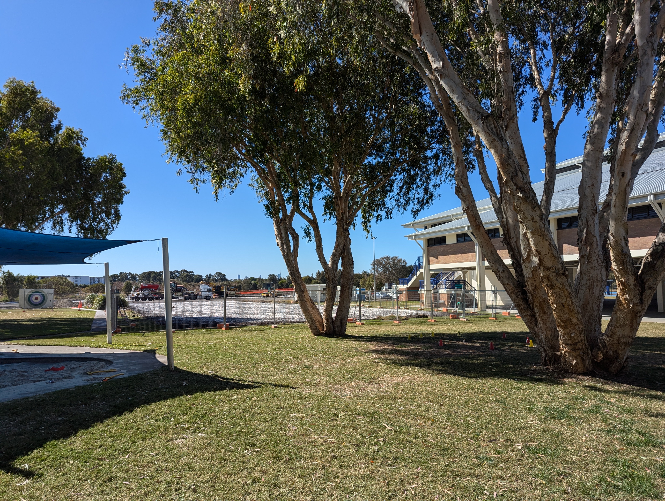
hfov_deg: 71.5
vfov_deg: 56.9
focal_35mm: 24
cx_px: 332
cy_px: 250
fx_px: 462
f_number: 1.85
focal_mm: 6.81
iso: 45
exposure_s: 1/2262
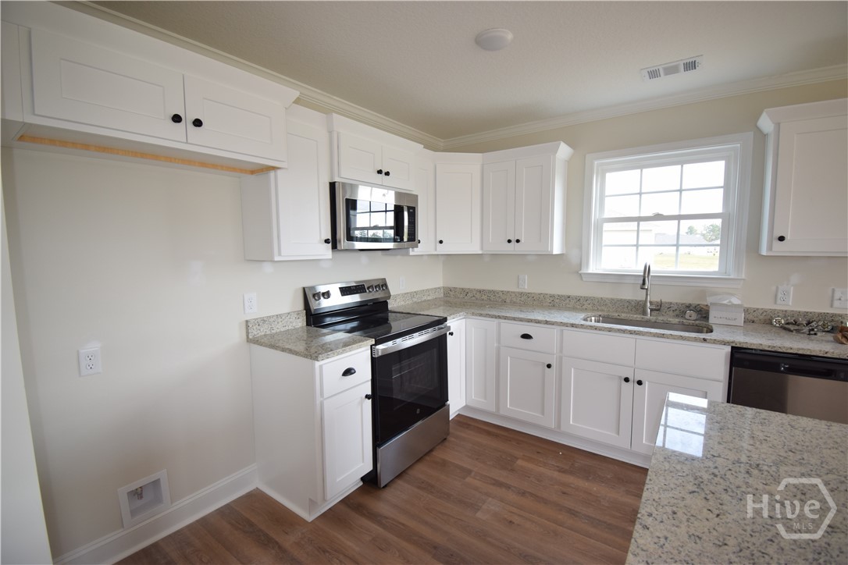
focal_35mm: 15
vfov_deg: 77.3
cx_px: 424
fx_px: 353
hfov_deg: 100.4
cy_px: 282
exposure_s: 1/125
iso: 400
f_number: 4.5
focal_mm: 10
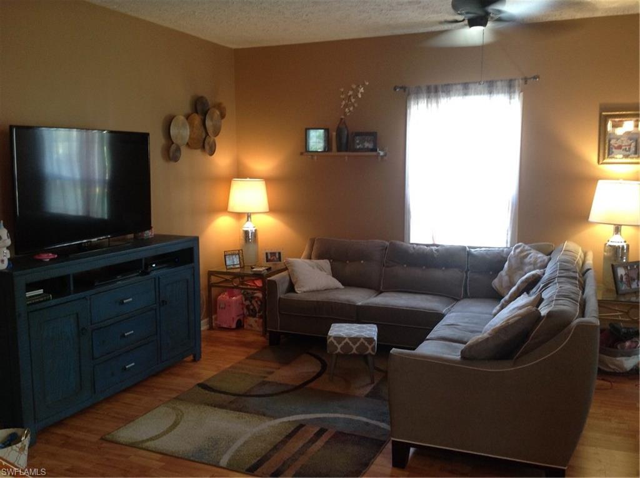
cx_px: 320
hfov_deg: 52.7
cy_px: 239
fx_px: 646
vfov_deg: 40.6
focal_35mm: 35
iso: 125
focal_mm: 4.28
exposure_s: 1/15
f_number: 2.4
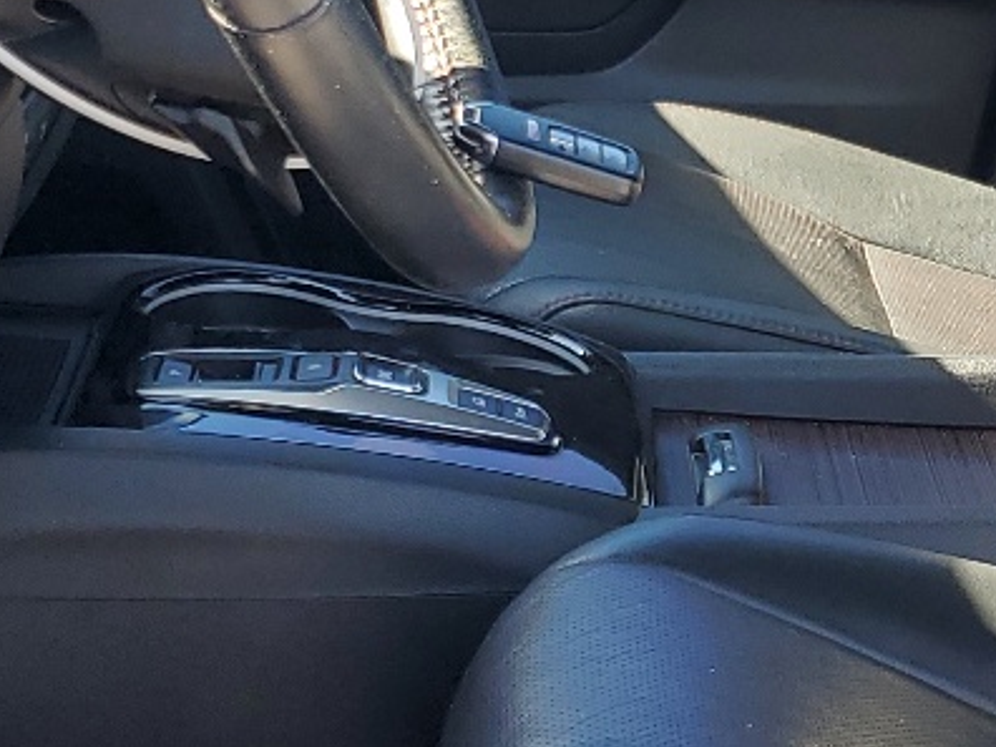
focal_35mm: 105
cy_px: 375
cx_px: 971
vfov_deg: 14.1
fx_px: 3021
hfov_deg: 18.3
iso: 50
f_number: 1.5
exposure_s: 1/227
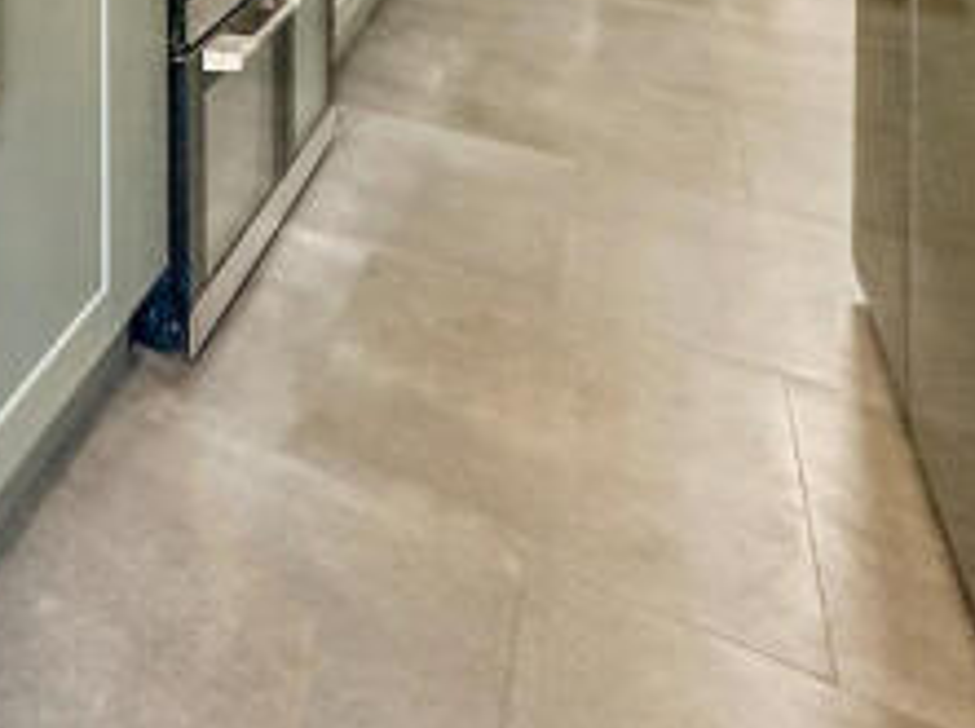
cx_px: -86
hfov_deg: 40.8
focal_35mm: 37
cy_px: -201
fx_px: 1040
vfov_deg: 30.8
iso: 320
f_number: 2.2
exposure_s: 1/80
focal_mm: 2.22
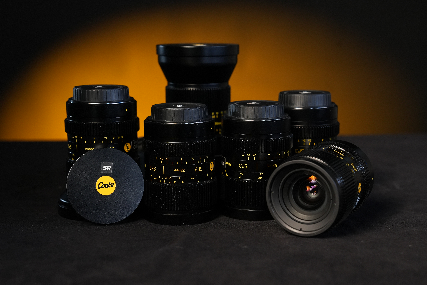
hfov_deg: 30.1
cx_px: 214
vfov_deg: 20.3
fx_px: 795
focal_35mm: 67
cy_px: 142
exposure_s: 1/60
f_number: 5.6
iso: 2000
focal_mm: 67
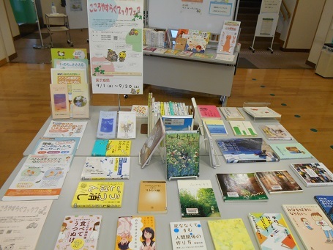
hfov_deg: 67.3
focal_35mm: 26
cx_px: 166
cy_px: 125
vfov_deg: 53.0
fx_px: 250
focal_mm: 4.6
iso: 220
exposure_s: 1/30
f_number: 3.2
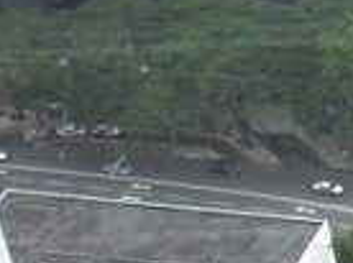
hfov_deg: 8.1
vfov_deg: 6.5
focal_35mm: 221
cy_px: 549
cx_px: 936
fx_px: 2250
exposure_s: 1/60
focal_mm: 6.2
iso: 100
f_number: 2.8
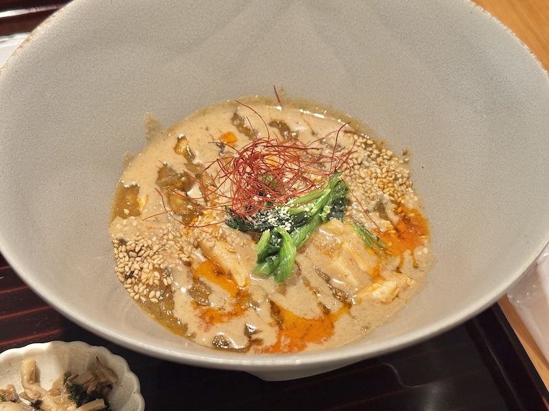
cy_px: 206
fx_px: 761
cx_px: 274
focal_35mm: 48
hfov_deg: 39.7
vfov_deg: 30.3
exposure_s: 1/33
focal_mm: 6.76
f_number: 1.78
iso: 320
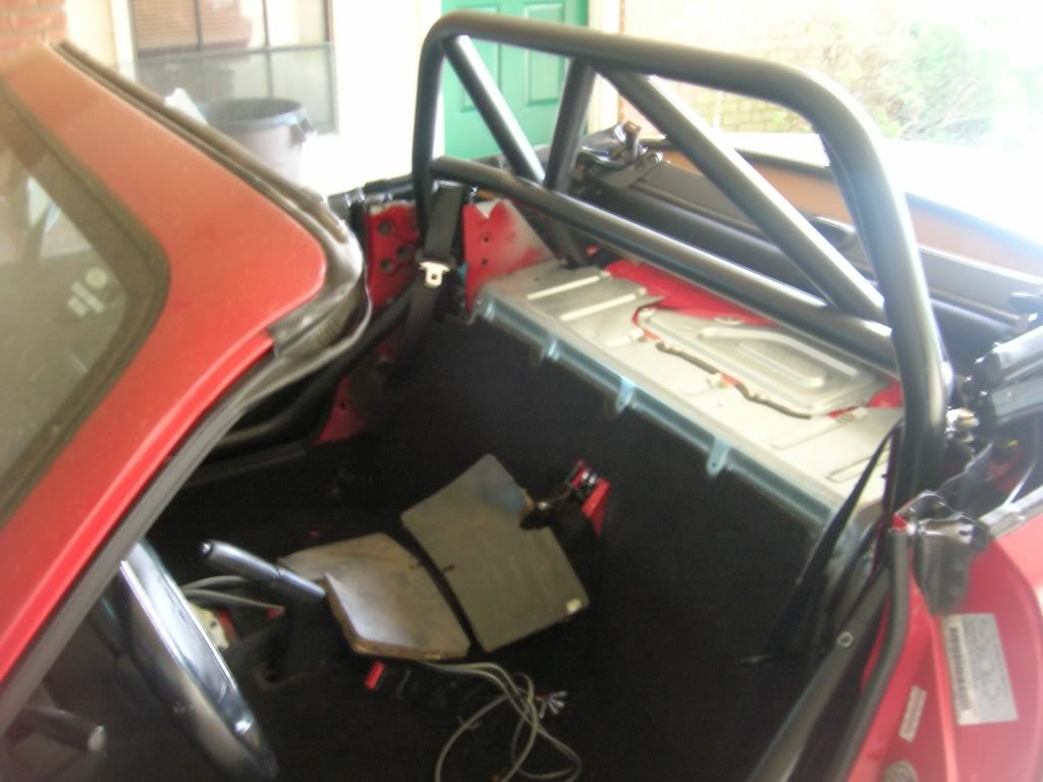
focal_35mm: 34
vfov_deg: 41.8
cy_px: 391
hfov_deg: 54.0
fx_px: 1024
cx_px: 522
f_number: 2.9
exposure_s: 1/2.1
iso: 200
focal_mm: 5.7
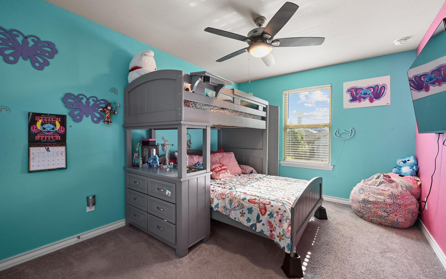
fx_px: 194
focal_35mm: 16
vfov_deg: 71.2
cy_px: 138
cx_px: 220
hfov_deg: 97.8
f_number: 10
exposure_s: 1/8
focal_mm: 15
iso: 400
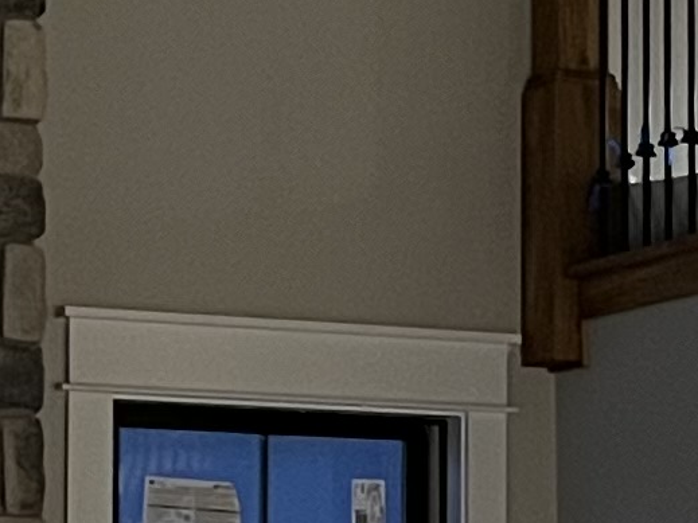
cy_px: 606
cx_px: 773
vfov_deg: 7.3
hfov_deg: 9.7
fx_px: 4072
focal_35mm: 202
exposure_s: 1/30
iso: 640
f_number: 1.5
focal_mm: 5.7
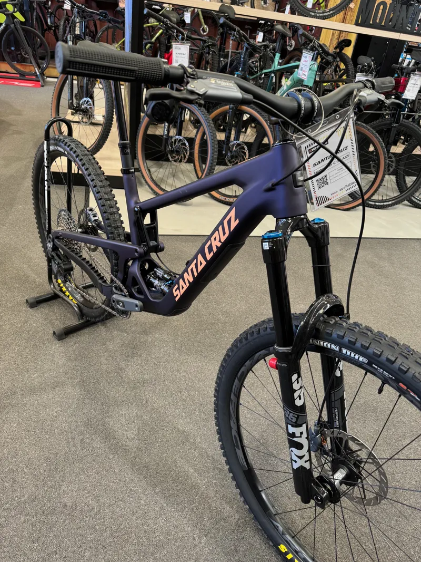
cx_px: 210
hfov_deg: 56.8
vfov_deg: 71.6
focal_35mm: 24
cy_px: 281
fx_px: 389
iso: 200
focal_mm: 6.76
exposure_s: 1/50
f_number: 1.78
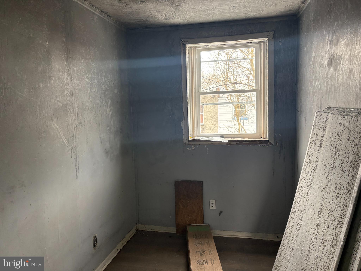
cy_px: 136
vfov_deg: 53.1
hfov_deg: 67.3
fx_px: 271
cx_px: 180
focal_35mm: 26
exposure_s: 1/60
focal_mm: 5.96
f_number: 1.6
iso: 160
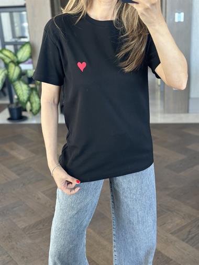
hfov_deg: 30.3
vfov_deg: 39.6
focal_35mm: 48
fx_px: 368
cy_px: 132
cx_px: 100
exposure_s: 1/60
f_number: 1.78
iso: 125
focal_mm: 6.86
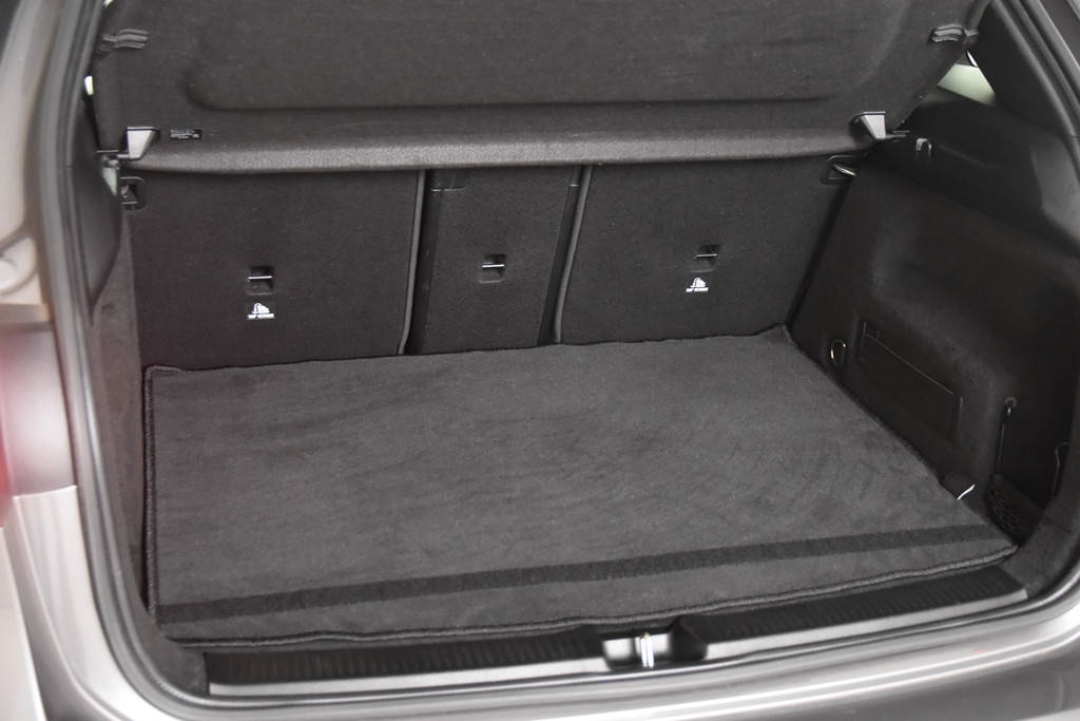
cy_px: 360
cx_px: 540
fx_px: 1395
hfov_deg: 42.3
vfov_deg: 29.0
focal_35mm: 46
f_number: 3.3
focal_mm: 31
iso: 3600
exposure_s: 1/50
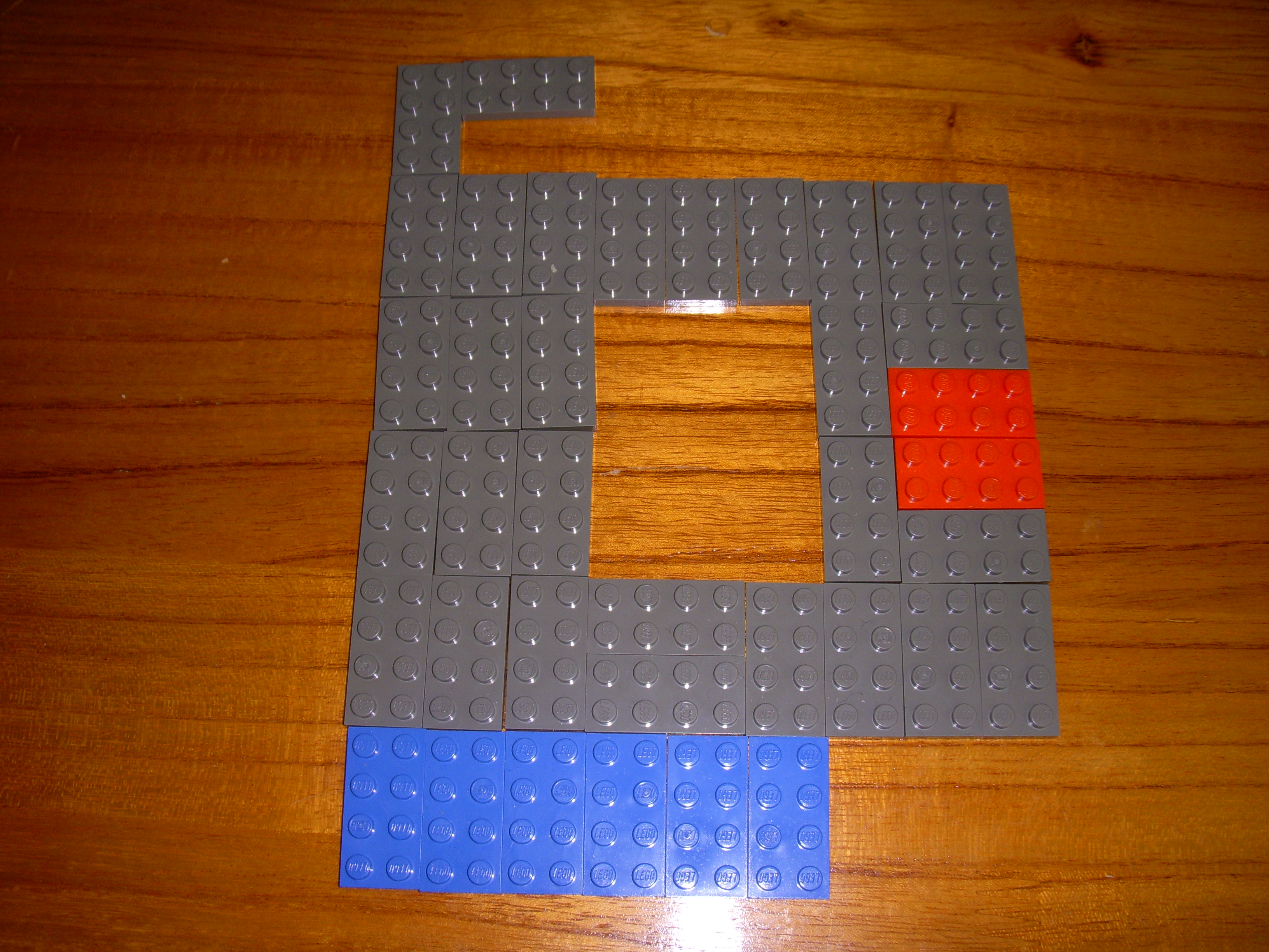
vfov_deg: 37.7
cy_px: 476
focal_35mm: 38
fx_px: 1393
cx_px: 634
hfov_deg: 49.0
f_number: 3.3
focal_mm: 6.3
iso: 100
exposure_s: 1/30
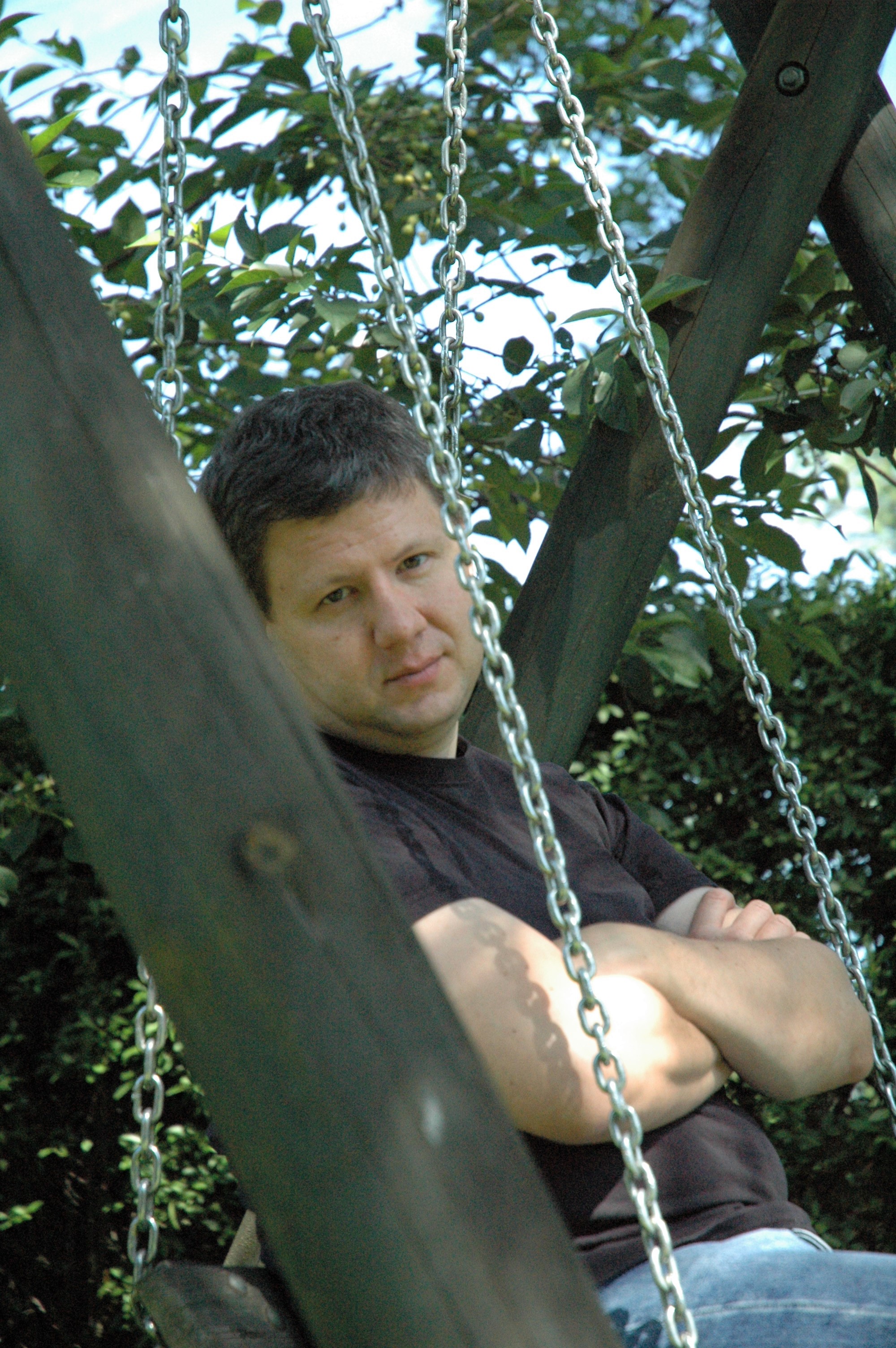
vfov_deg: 19.5
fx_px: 3927
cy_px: 674
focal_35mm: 105
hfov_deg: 13.0
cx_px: 448
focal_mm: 70
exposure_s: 1/1250
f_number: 4.5
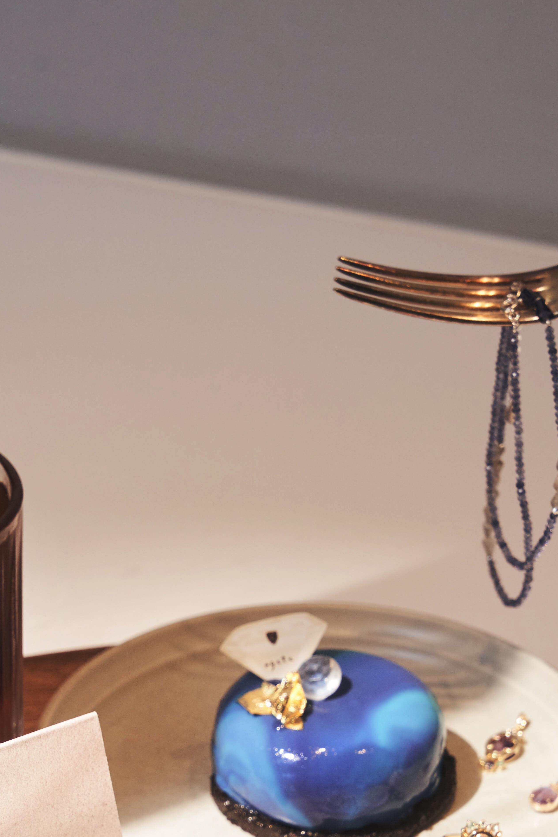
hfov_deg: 9.6
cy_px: 703
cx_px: 135
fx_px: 3300
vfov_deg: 14.3
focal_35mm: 142
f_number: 8
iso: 320
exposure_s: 1/125
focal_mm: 70
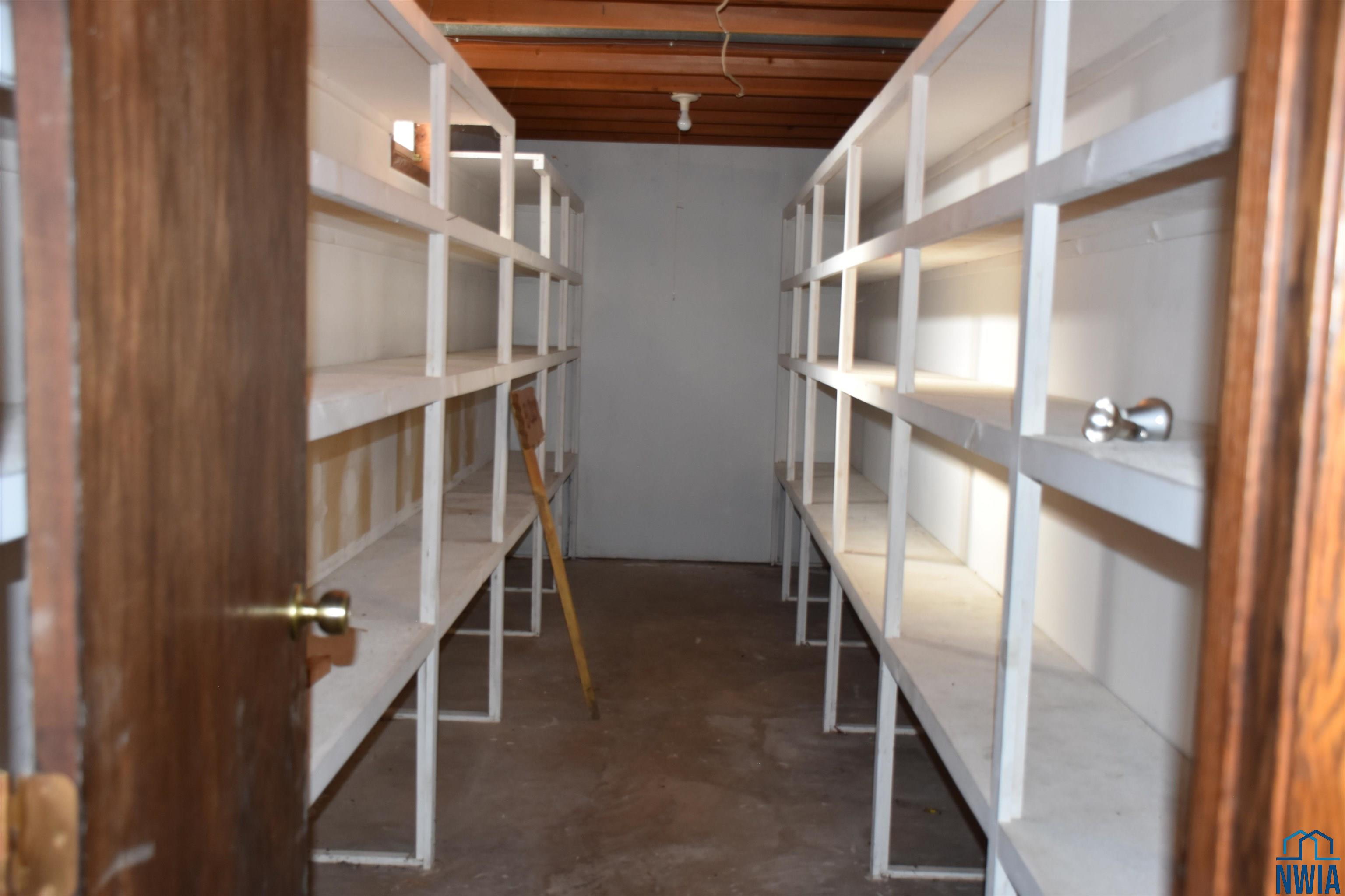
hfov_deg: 55.1
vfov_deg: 38.4
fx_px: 1289
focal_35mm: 34
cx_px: 672
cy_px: 448
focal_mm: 23
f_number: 3.8
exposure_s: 1/60
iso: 640
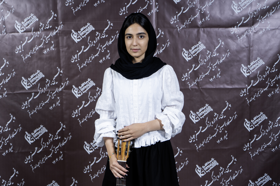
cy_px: 93
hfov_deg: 32.9
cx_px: 140
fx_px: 474
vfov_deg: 22.3
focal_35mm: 61
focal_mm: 61
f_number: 4
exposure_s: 1/125
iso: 320
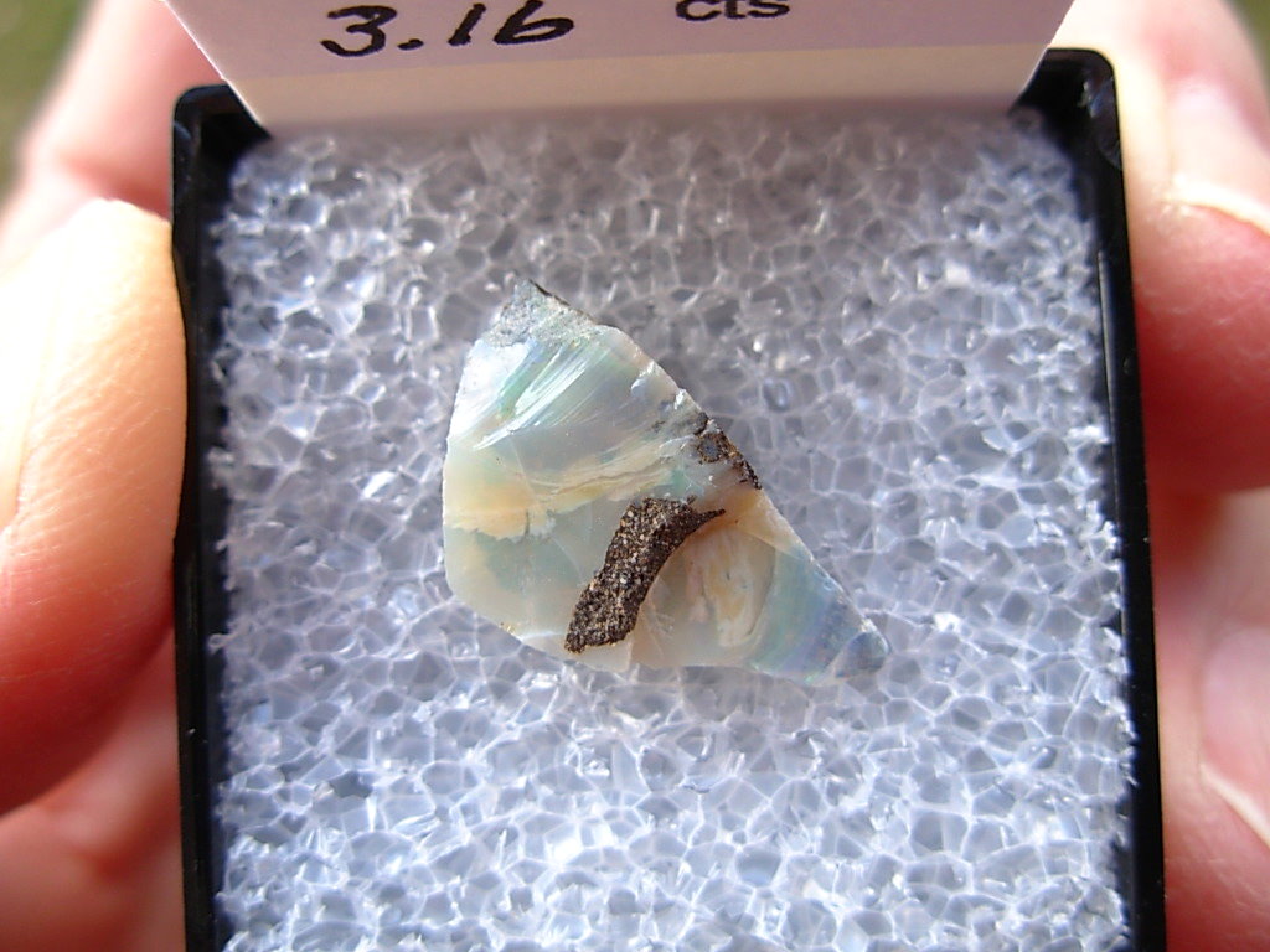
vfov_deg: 37.7
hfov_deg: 49.0
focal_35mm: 38
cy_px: 476
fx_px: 1394
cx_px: 635
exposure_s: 1/144
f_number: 2.9
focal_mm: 6.3
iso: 50
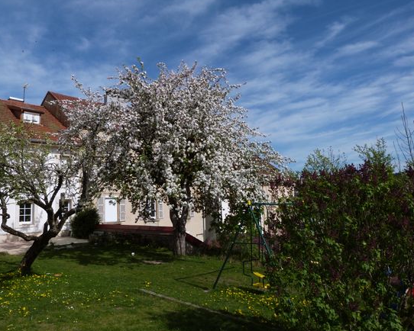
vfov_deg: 53.2
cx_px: 202
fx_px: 331
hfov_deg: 64.0
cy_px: 164
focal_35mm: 27
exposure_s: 1/640
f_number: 5.6
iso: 100
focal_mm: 4.5
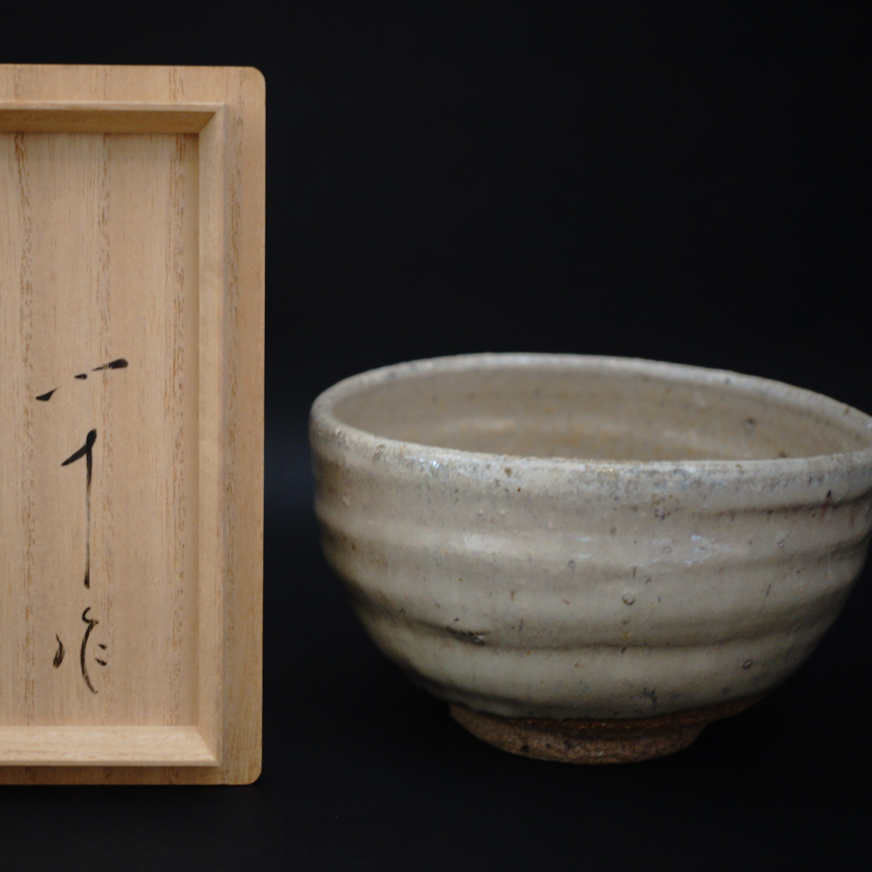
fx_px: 1653
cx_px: 308
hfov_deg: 29.4
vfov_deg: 29.6
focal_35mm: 58
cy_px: 438
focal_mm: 30
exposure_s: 1/2.5
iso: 800
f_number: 3.5
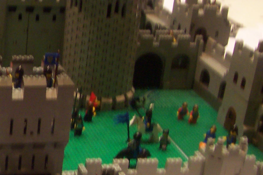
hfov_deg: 21.3
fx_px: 657
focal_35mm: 90
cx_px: -38
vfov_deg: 15.2
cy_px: 97
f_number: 2.8
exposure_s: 1/8
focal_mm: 5.6
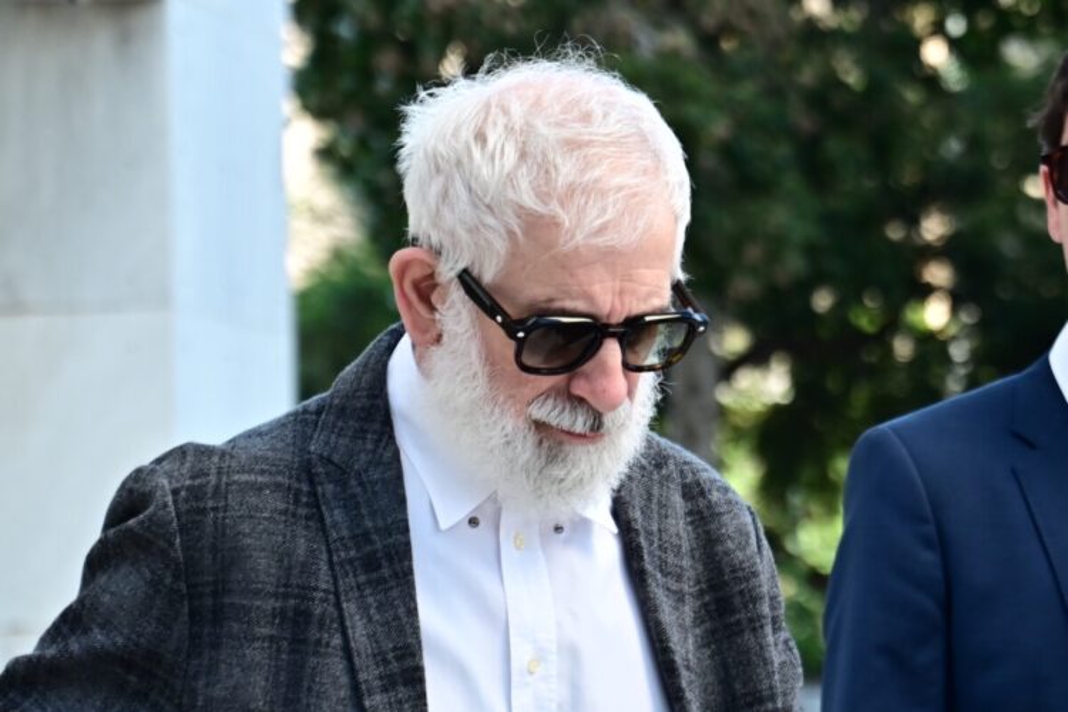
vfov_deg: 14.3
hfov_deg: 21.2
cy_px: 356
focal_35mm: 96
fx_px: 2848
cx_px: 534
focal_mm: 64
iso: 500
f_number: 4
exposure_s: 1/800
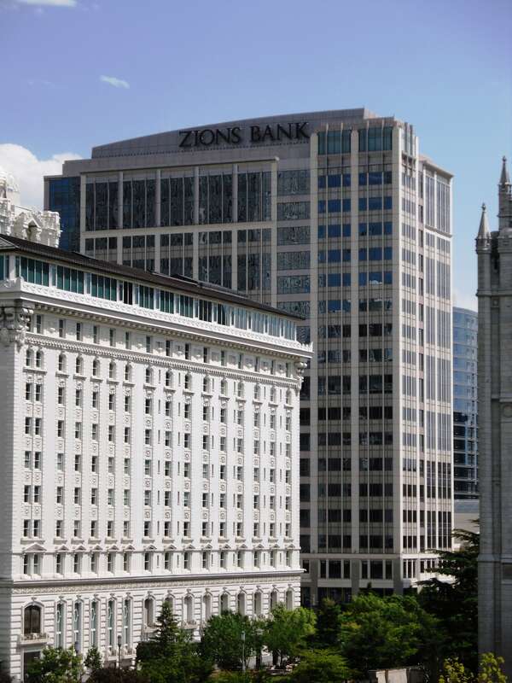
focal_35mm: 140
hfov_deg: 10.6
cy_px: 342
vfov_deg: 14.1
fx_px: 2761
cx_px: 256
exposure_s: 1/173
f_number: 10.8
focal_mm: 19.67
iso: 80
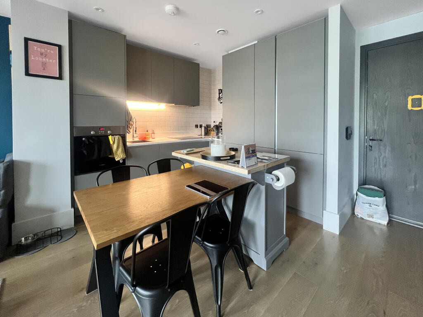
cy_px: 158
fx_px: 159
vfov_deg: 89.9
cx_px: 212
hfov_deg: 106.2
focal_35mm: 13
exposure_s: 1/60
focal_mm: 1.57
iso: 320
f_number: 1.8
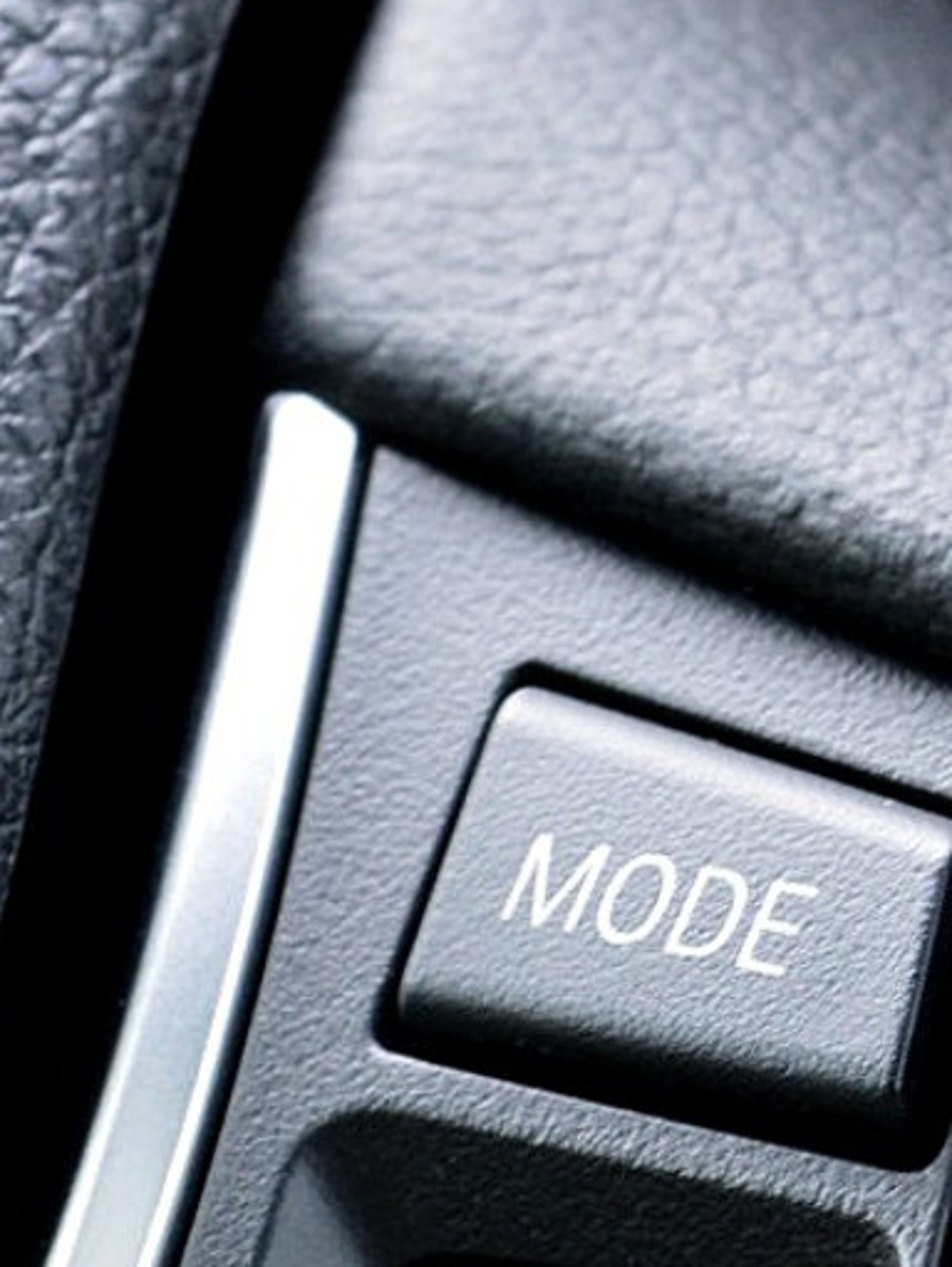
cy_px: 1401
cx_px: 892
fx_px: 10907
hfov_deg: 5.0
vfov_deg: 6.6
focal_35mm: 298
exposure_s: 1/60
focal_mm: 55
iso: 800
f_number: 8
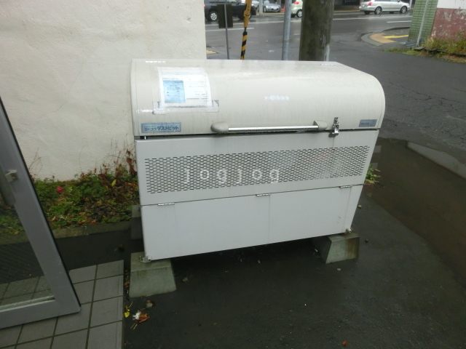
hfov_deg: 71.6
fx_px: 323
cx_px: 233
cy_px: 174
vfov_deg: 56.8
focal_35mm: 24
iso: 400
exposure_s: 1/800
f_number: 3
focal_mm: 4.24
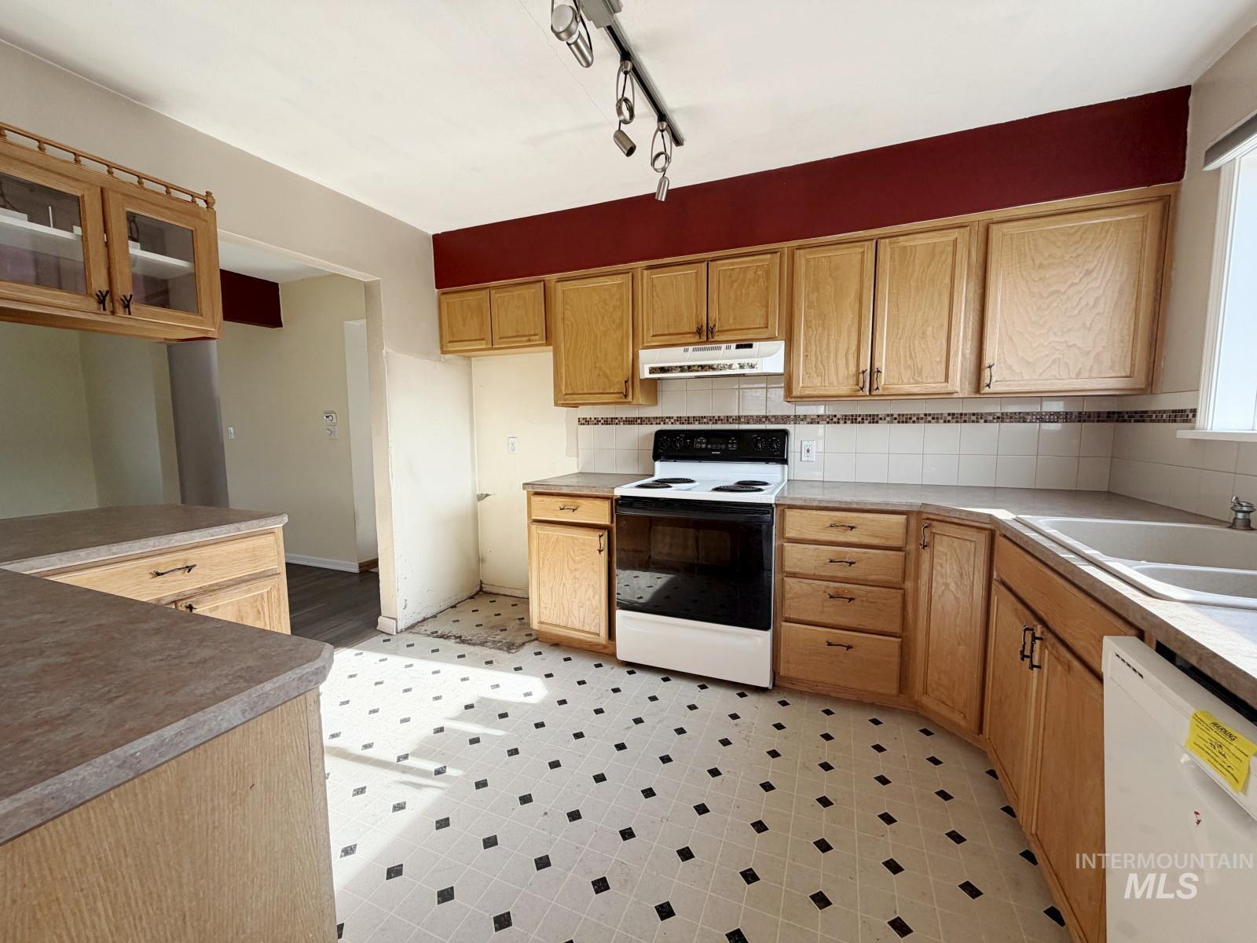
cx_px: 628
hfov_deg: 102.1
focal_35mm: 14
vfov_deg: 85.7
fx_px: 508
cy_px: 472
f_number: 2.2
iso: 64
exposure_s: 1/121
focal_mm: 2.22
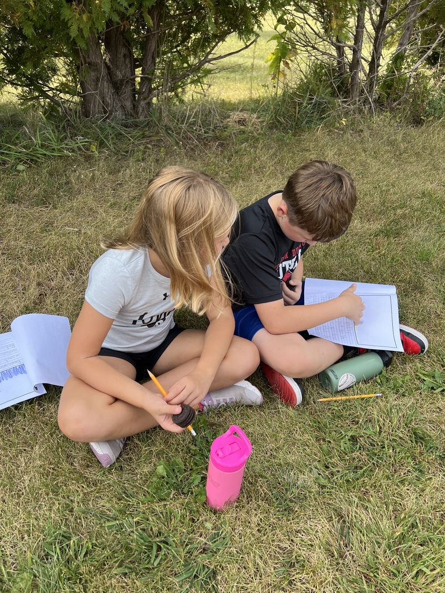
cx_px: 222
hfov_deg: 53.1
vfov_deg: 67.3
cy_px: 296
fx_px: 446
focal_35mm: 26
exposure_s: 1/1100
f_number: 1.5
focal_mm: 5.7
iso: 50
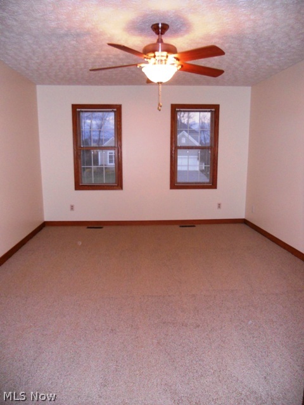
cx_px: 152
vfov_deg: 65.3
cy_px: 202
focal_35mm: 27
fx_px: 316
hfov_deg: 51.4
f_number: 3.2
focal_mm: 4.9
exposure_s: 1/25
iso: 320
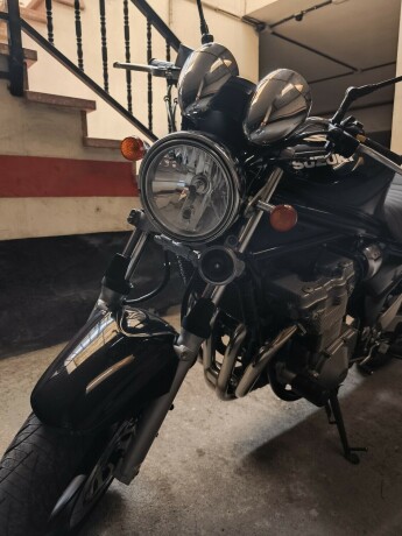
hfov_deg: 58.9
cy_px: 268
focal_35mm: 23
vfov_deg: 73.9
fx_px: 356
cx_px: 201
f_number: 1.65
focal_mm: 6.18
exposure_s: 1/25
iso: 2500
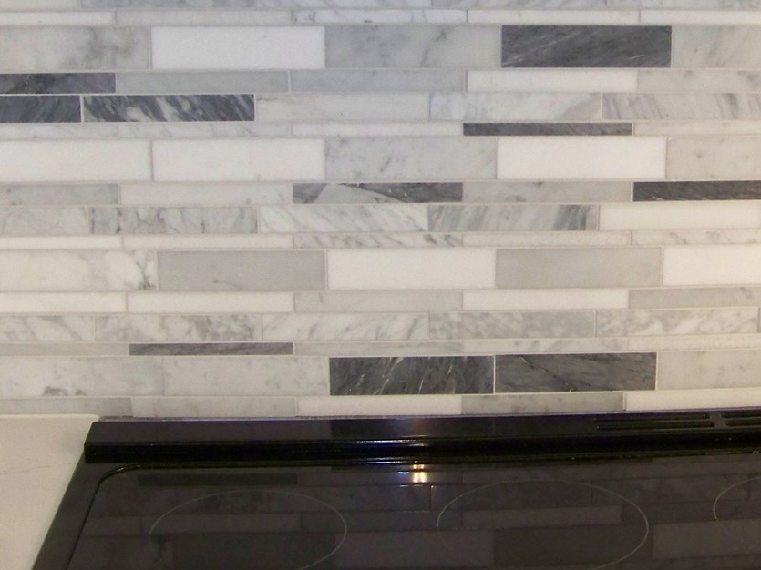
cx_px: 511
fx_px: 1517
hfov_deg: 28.0
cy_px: 127
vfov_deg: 21.1
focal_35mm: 69
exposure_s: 1/30
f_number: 2.8
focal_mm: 5.85
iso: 200
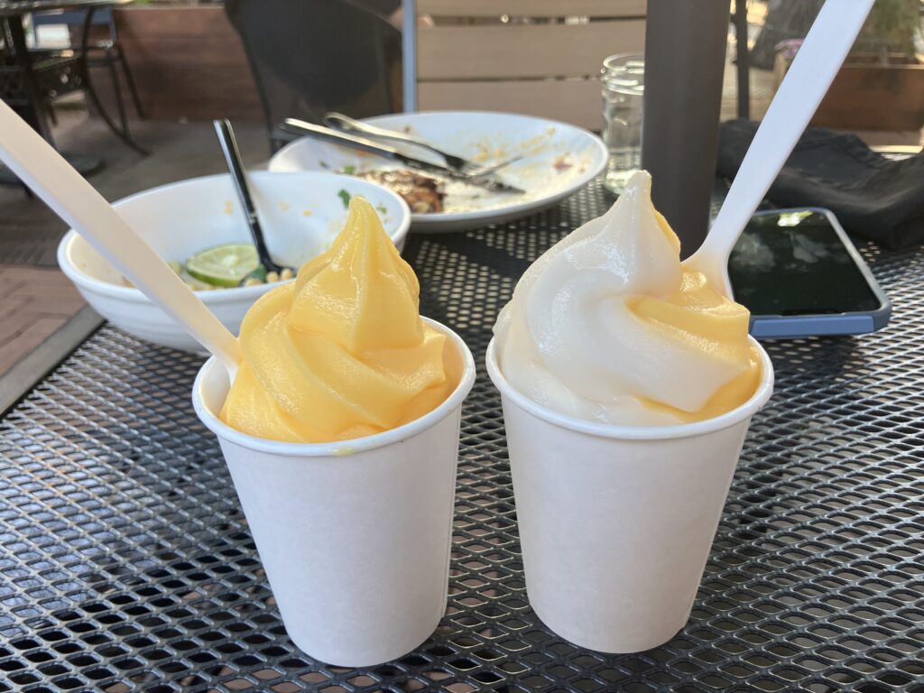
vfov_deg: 49.7
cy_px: 346
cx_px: 462
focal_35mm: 28
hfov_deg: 63.4
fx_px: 747
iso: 50
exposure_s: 1/60
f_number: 1.8
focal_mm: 3.99
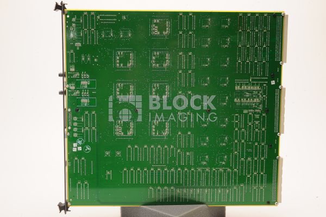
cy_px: 108
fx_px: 452
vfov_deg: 26.9
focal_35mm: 50
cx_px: 163
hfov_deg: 39.6
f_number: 16
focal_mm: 50
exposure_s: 1/160
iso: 320
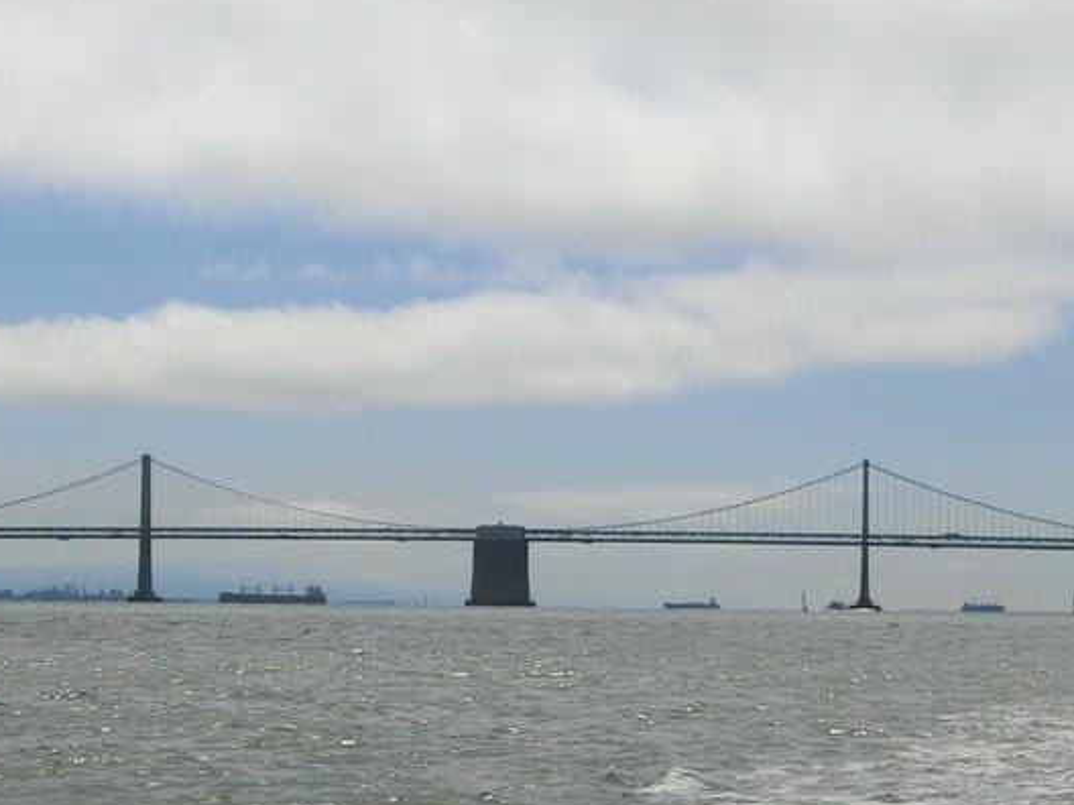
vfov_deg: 14.7
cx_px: 541
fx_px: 3103
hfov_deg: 19.6
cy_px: 610
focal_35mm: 100
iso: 80
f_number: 9.9
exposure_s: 1/400
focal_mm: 9.5
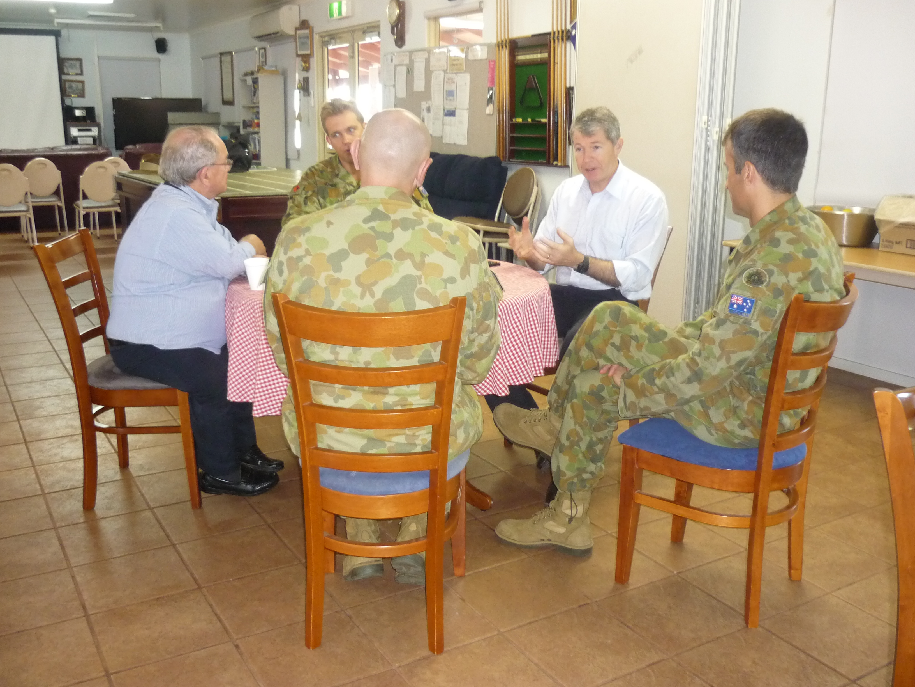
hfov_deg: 55.4
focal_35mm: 33
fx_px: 872
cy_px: 344
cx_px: 458
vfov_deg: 42.9
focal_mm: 5.5
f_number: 2.8
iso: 400
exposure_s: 1/30
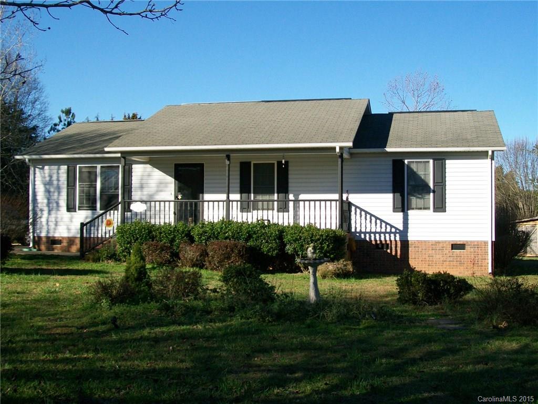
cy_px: 202
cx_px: 269
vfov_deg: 32.2
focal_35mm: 45
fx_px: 699
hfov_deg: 42.1
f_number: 3
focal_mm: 7.6
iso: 64
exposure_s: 1/640
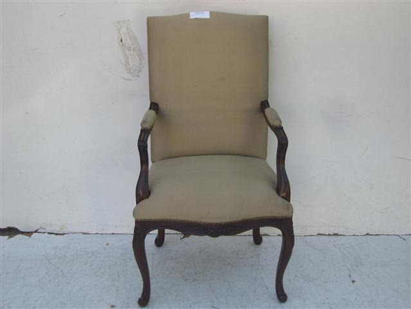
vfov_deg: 30.9
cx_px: 206
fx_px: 558
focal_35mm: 47
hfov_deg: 40.4
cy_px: 154
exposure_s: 1/160
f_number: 3
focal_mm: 7.6
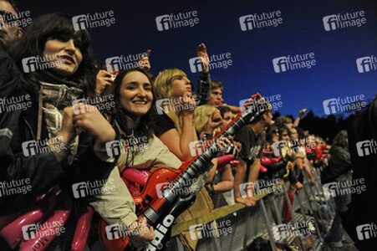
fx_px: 251
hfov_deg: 73.8
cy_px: 126
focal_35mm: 24
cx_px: 188
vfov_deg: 53.1
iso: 3200
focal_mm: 24
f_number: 3.2
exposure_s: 1/80
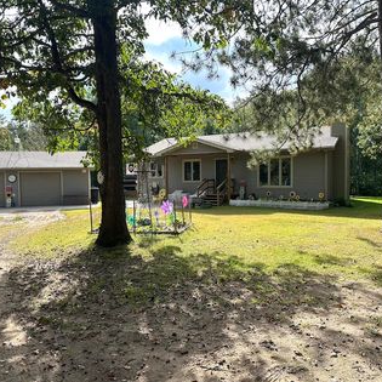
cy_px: 189
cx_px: 192
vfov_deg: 55.6
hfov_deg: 55.6
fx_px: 362
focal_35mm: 29
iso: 80
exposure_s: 1/1374
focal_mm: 6.86
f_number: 1.78
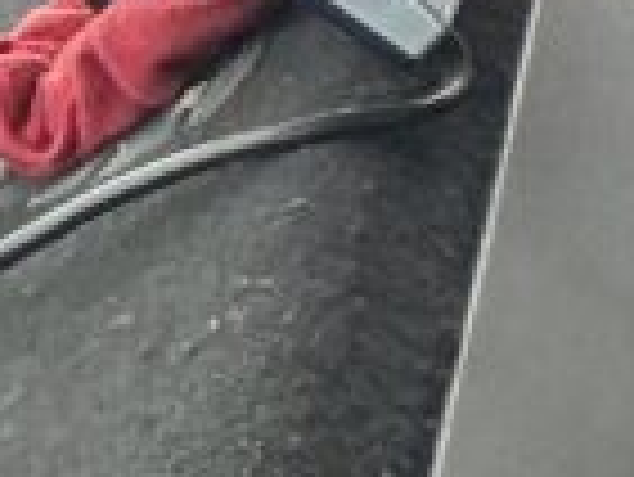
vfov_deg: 8.2
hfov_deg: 8.6
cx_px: 2185
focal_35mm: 167
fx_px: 3061
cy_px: -639
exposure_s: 1/121
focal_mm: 2.69
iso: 25
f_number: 1.9
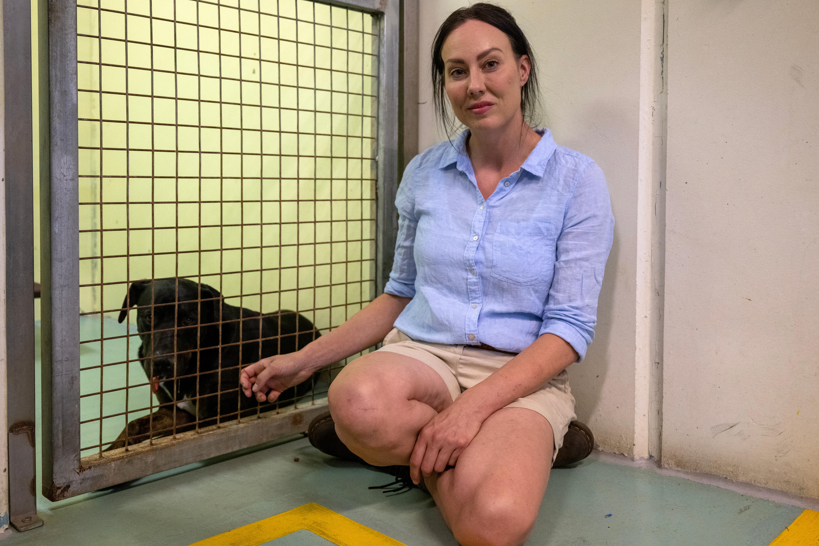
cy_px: 281
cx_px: 413
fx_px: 751
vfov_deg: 40.0
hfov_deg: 57.2
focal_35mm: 33
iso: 3200
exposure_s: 1/125
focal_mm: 32
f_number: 3.5
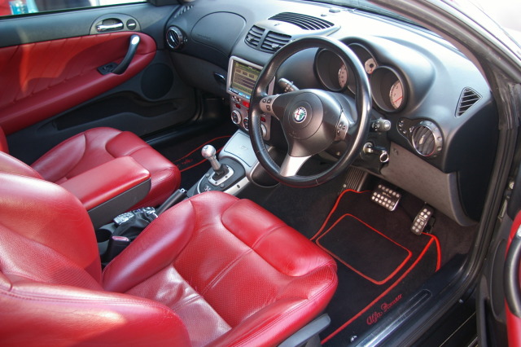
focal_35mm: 32
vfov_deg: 41.7
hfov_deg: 59.5
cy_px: 174
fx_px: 456
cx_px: 260
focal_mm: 21
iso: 200
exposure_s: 1/30
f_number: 4
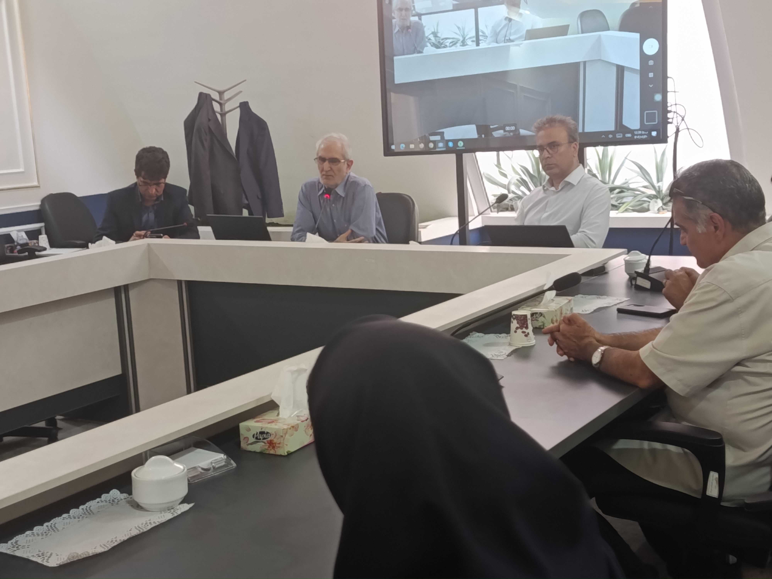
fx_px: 1093
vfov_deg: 29.7
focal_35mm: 49
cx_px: 386
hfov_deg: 38.9
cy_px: 290
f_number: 1.7
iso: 621
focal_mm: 5.24
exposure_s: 1/50
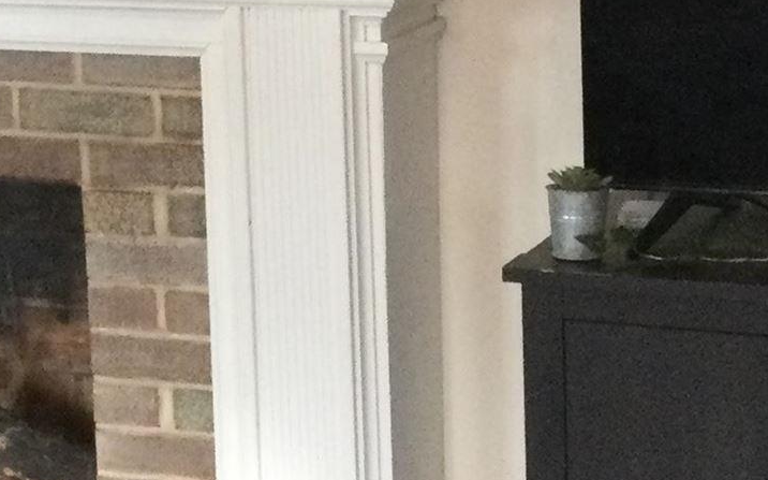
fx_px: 2950
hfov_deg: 14.8
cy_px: -62
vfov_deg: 9.2
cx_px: 366
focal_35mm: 141
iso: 125
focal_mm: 3.3
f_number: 2.4
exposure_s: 1/30
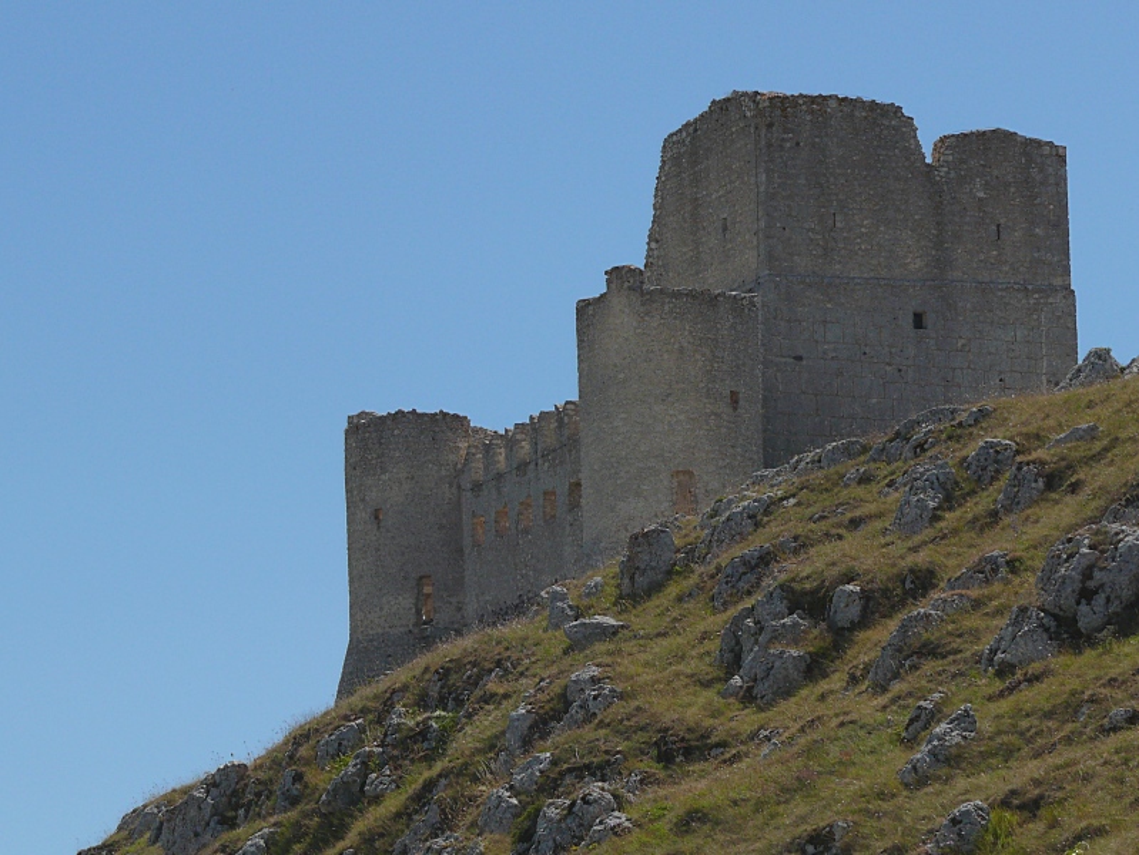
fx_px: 3917
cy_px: 428
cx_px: 570
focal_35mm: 119
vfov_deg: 12.5
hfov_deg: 16.5
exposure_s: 1/250
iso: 100
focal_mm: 25.2
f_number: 5.6
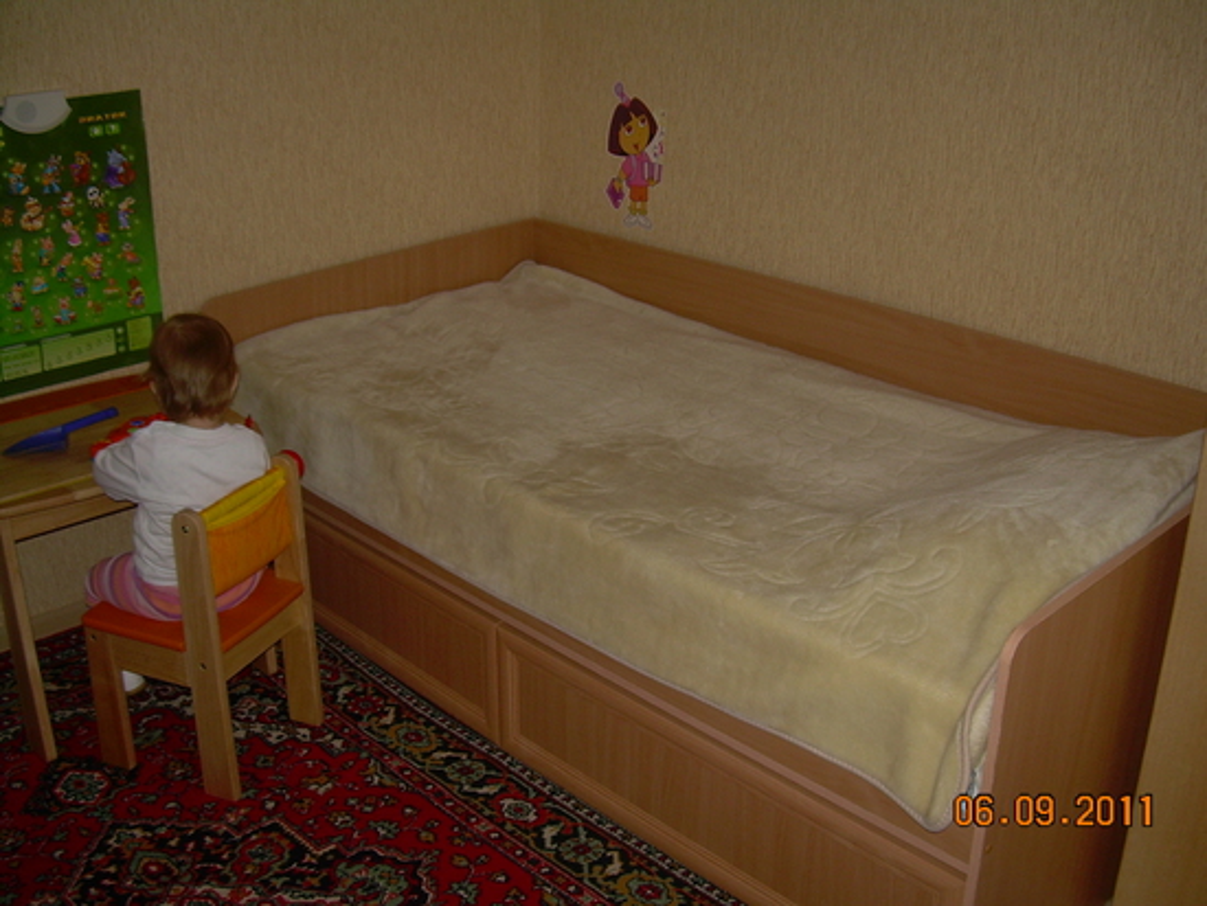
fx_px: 1326
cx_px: 604
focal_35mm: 38
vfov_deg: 37.7
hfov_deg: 49.0
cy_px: 453
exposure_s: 1/60
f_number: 2.8
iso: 50
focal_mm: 6.3
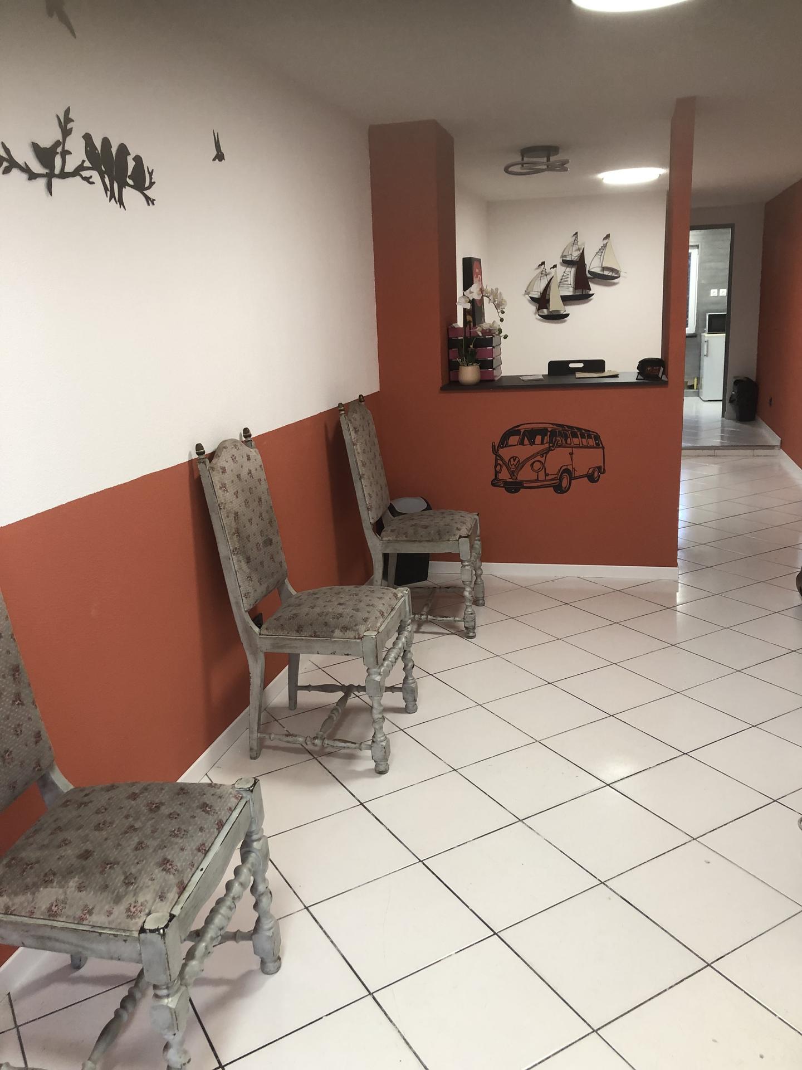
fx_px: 865
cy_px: 535
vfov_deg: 63.4
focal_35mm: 28
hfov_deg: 49.7
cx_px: 401
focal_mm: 3.99
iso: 40
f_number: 1.8
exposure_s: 1/17
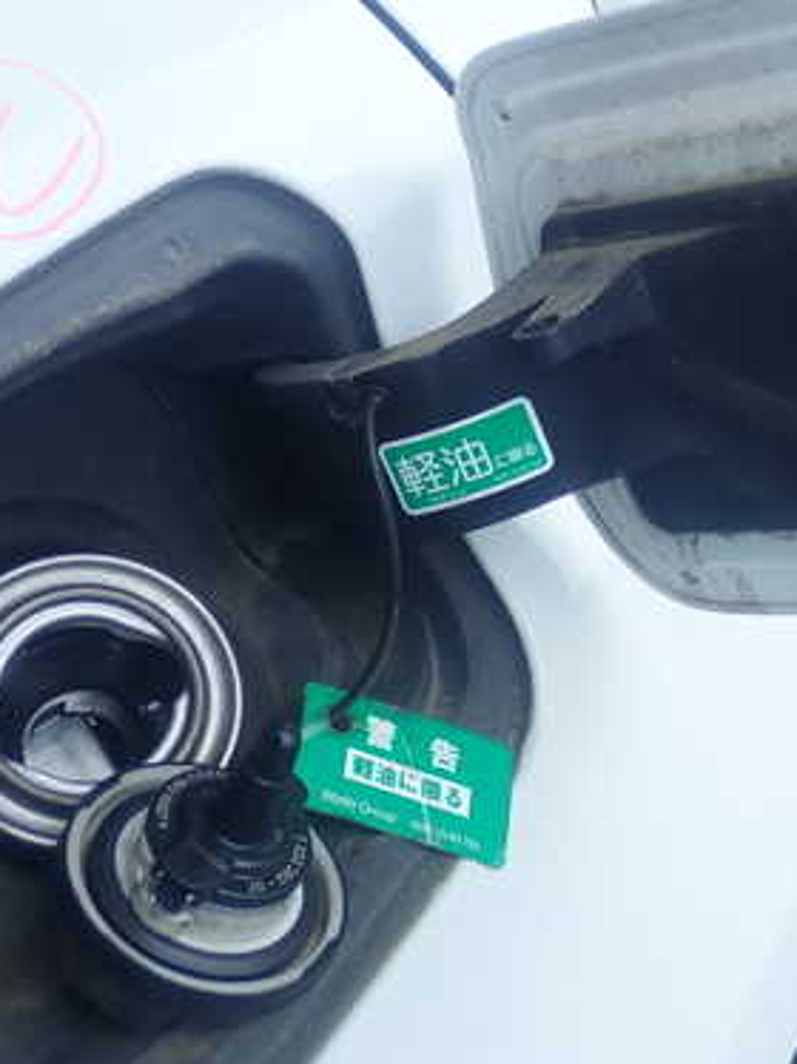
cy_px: 458
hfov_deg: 23.4
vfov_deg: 31.7
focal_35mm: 61
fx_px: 1875
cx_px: 706
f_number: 2.7
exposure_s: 1/200
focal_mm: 6.86
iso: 100
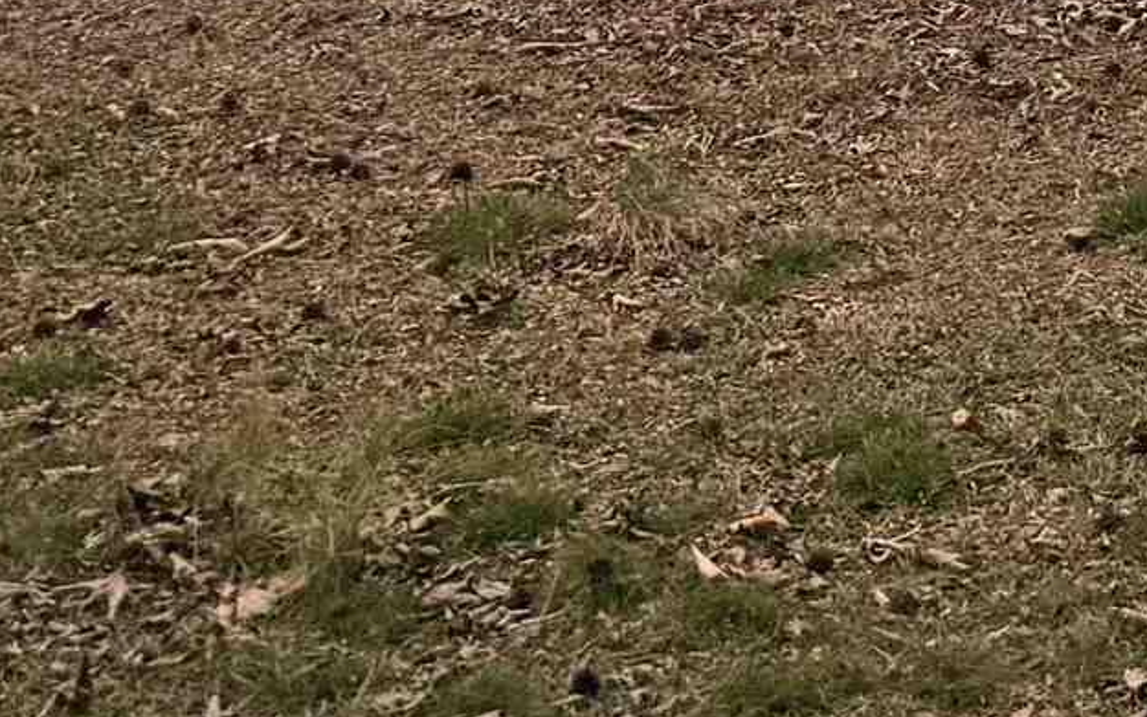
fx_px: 3908
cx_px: 2360
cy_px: -816
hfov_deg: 13.9
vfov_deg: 9.6
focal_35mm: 125
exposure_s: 1/8130
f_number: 1.78
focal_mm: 6.76
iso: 80
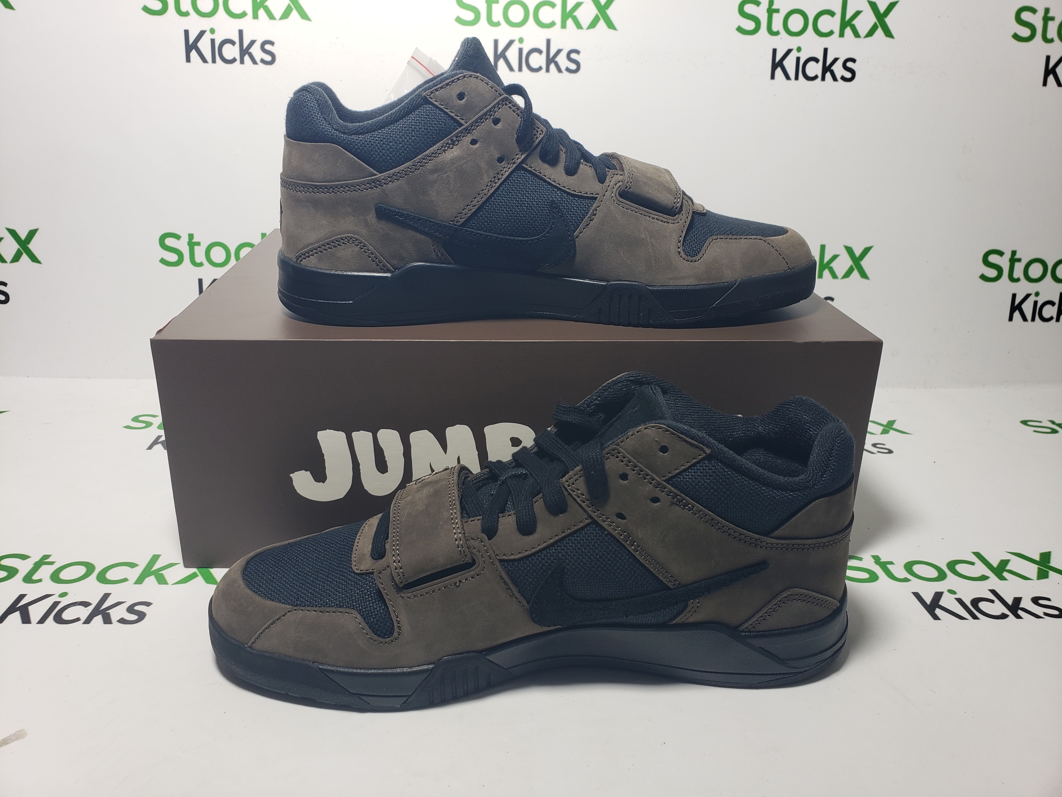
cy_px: 398
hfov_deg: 67.3
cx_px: 531
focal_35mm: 26
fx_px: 798
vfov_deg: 53.1
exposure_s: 1/143
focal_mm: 4.3
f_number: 2.4
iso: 50
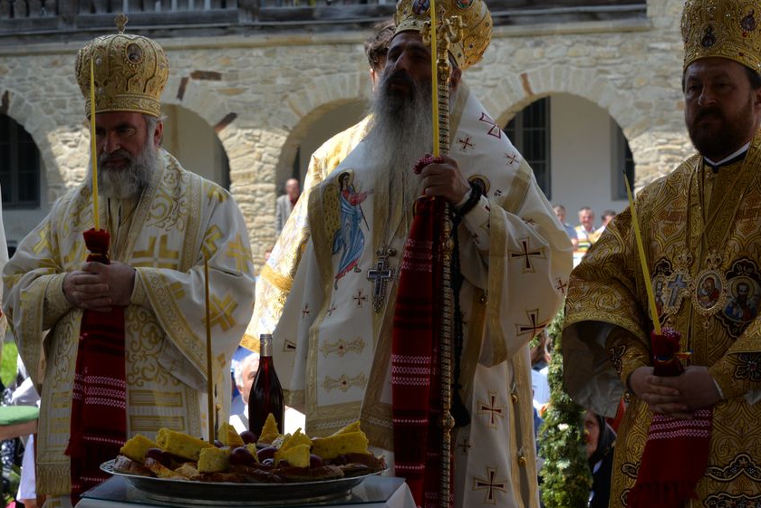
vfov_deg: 9.8
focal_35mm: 140
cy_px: 303
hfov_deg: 14.6
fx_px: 2961
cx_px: 280
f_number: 10
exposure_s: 1/400
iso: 640
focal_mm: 98
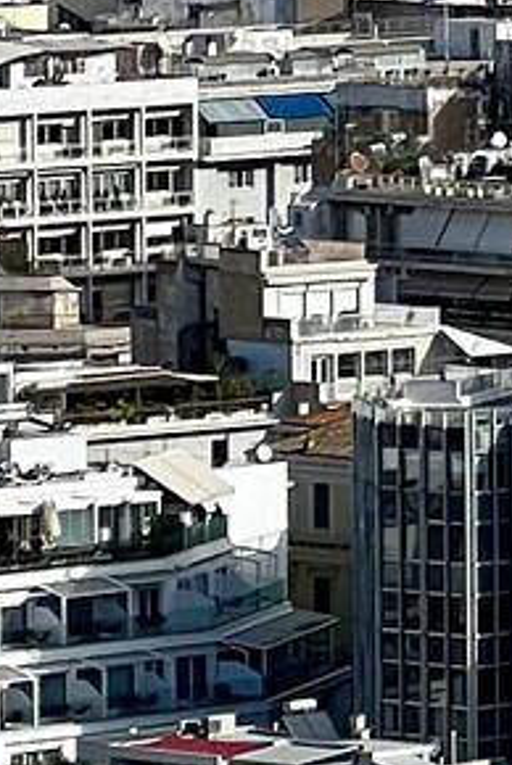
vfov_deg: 3.6
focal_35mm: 565
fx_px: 12024
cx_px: 1924
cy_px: -760
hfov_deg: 2.4
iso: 32
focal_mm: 9
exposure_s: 1/968
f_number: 2.8
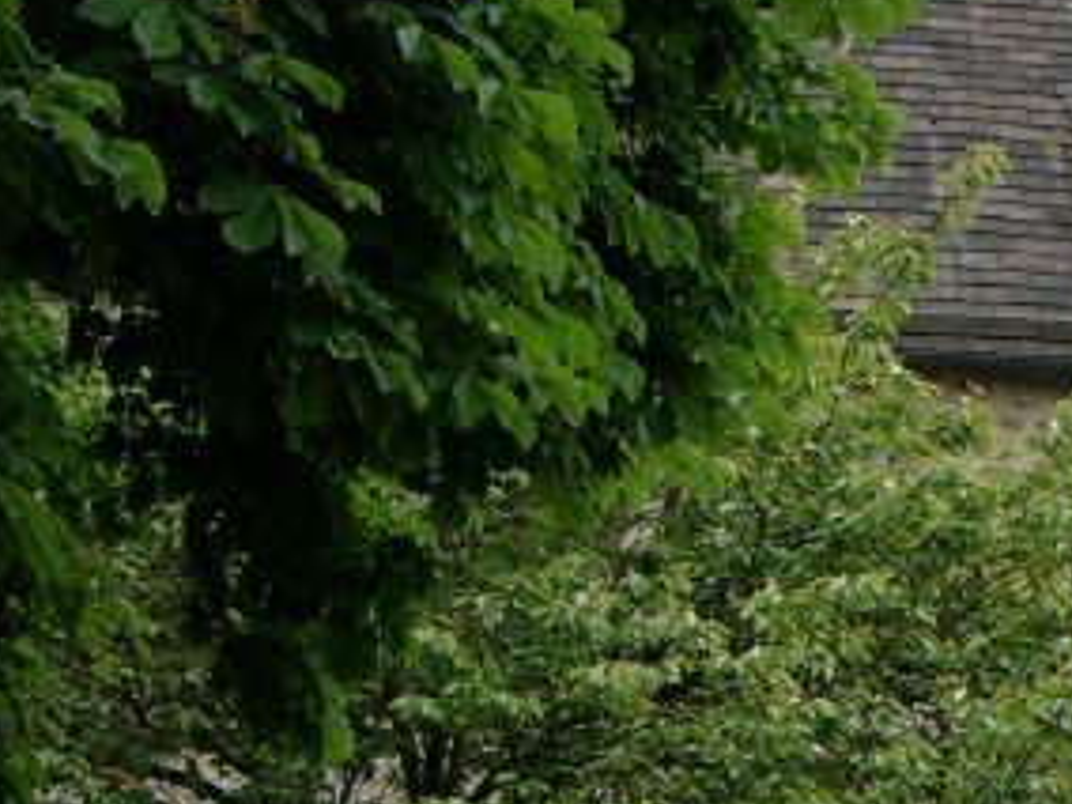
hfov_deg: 11.4
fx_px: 5234
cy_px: 411
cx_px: 1419
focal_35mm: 169
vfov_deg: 8.8
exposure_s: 1/197
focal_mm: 12.52
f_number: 4
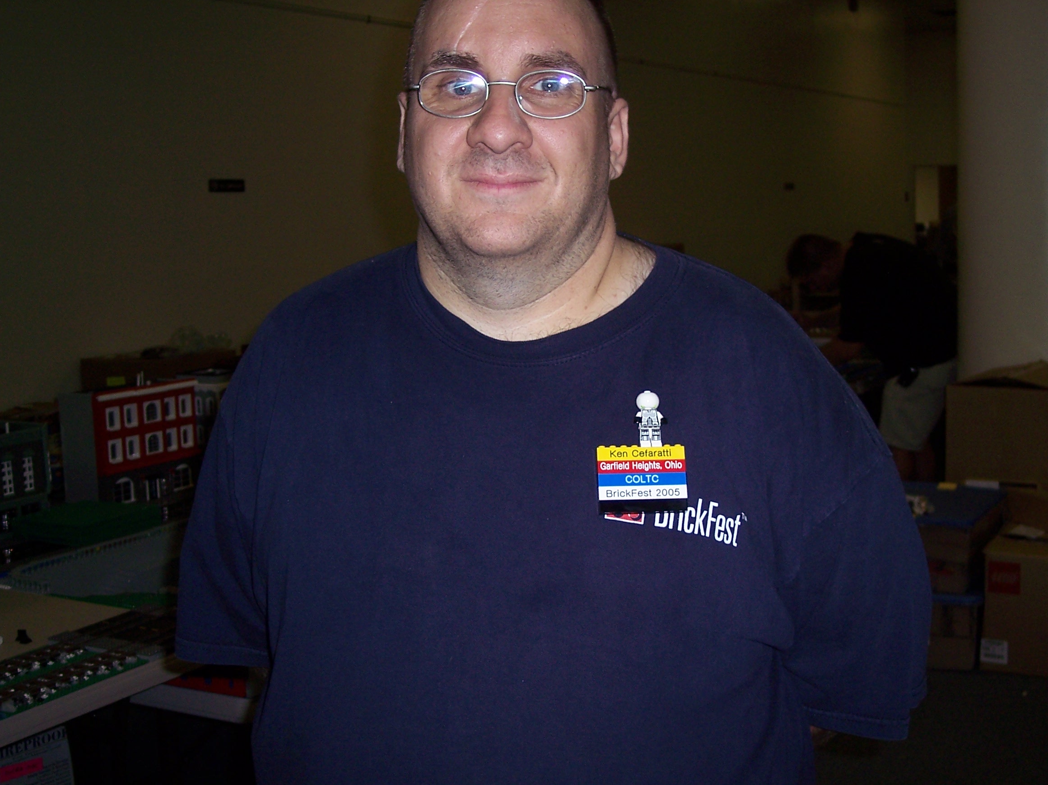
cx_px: 579
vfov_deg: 30.3
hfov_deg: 39.6
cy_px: 417
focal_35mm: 48
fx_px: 1453
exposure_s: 1/60
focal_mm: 8
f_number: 2.8
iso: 100
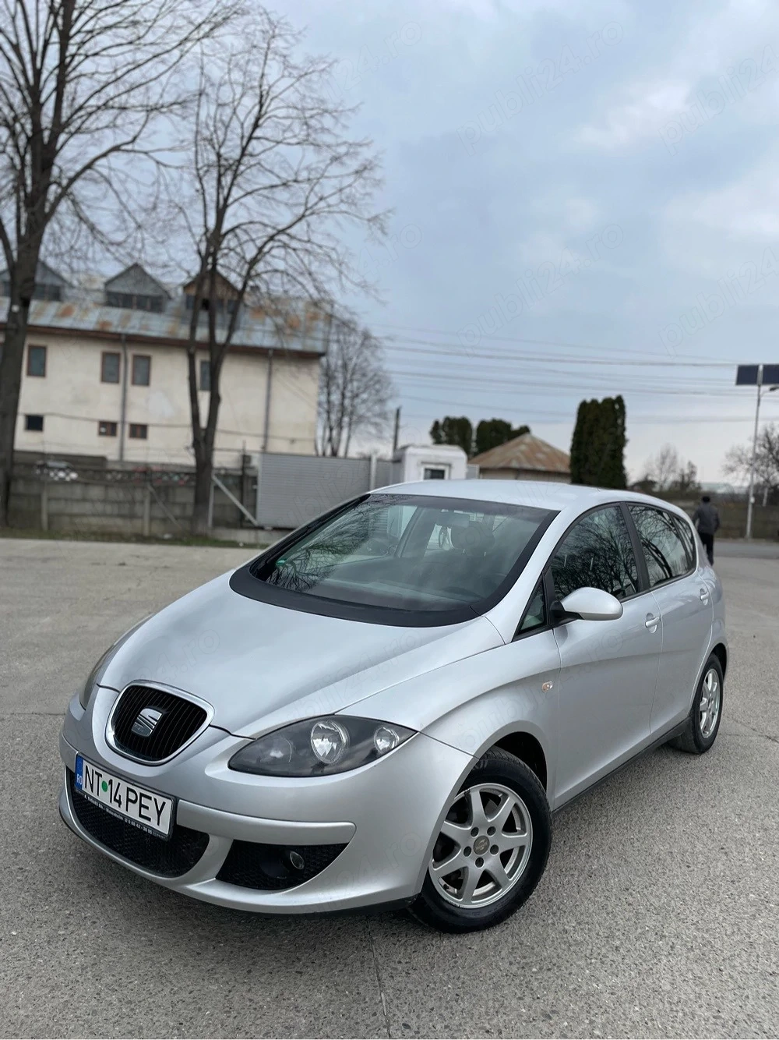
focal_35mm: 26
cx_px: 390
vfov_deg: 67.3
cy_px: 520
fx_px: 780
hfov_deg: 53.0
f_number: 1.6
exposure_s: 1/1984
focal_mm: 4.2
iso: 50
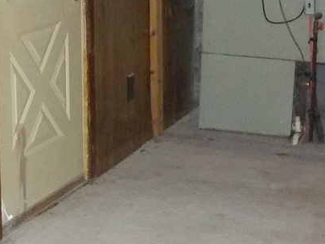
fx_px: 1005
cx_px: 190
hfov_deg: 18.4
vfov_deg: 13.8
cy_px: 184
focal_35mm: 107
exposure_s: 1/30
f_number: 3.3
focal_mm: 4.1
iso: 800
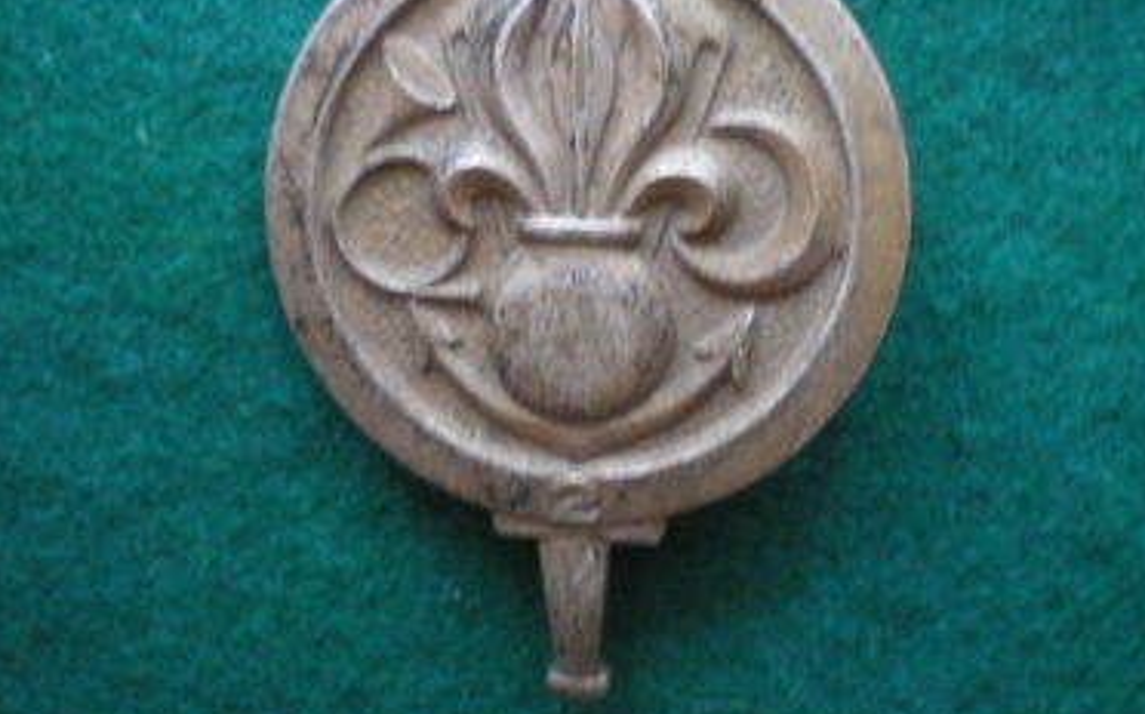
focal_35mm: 52
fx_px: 1622
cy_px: 228
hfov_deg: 38.9
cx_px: 582
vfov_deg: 24.7
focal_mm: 6.3
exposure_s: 1/10
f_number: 3.1
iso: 400
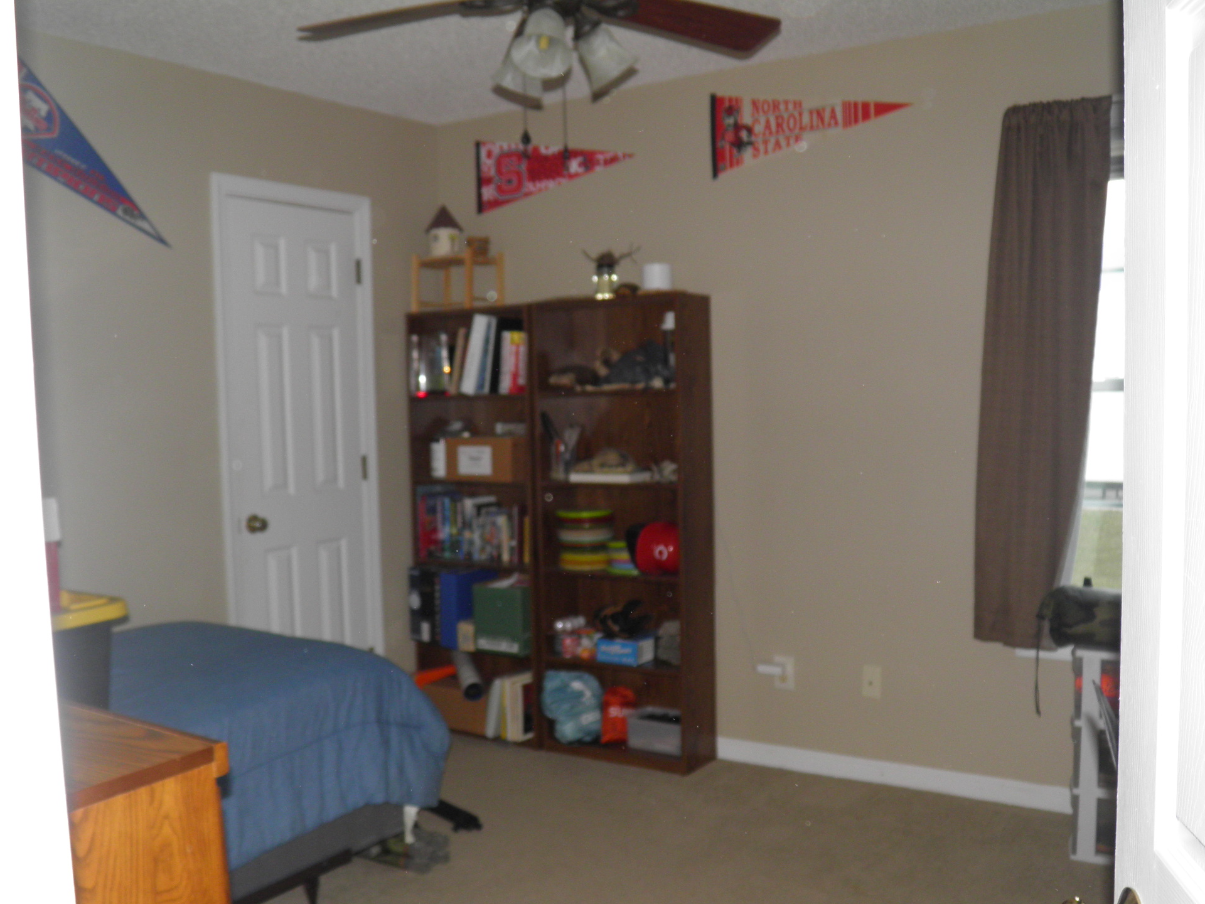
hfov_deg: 56.8
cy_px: 480
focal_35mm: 32
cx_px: 569
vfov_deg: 44.1
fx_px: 1114
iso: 100
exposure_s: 1/40
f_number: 3
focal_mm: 5.5
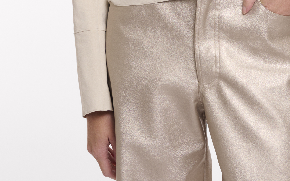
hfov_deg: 11.1
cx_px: 208
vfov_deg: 6.8
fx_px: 1494
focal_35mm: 189
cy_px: -129
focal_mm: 81
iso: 125
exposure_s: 1/160
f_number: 8
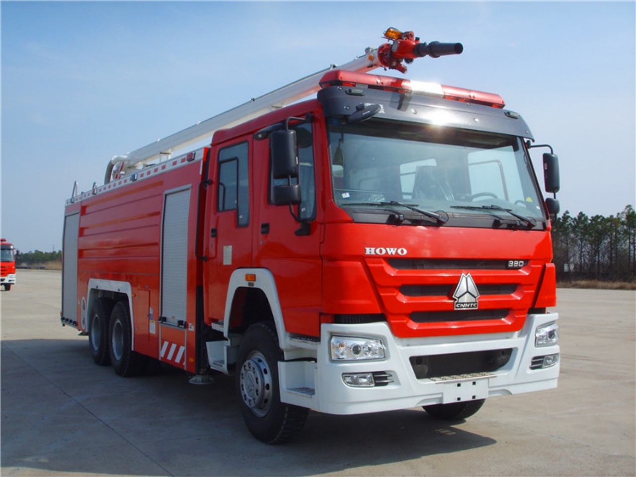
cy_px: 238
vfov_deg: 36.8
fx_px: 717
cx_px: 318
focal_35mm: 39
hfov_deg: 47.9
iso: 50
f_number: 6.3
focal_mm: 6.6
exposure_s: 1/350
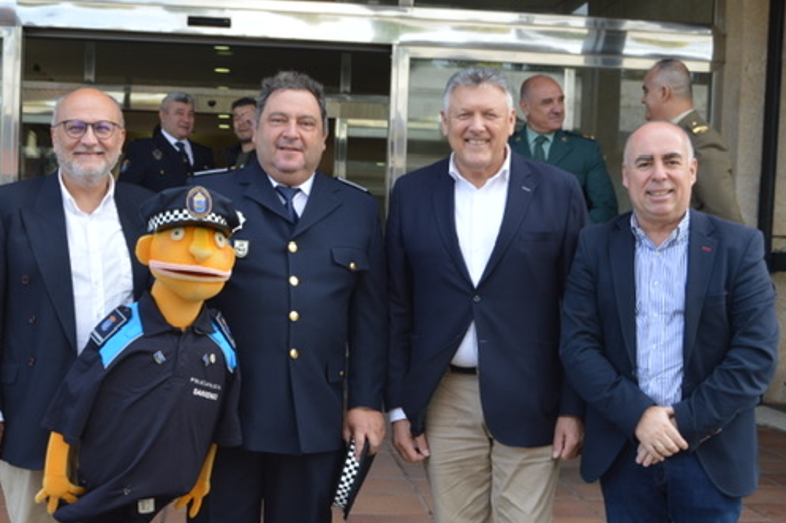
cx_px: 323
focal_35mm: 58
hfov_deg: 34.4
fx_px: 1266
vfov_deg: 23.3
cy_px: 327
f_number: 5.6
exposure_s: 1/125
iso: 220
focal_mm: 30
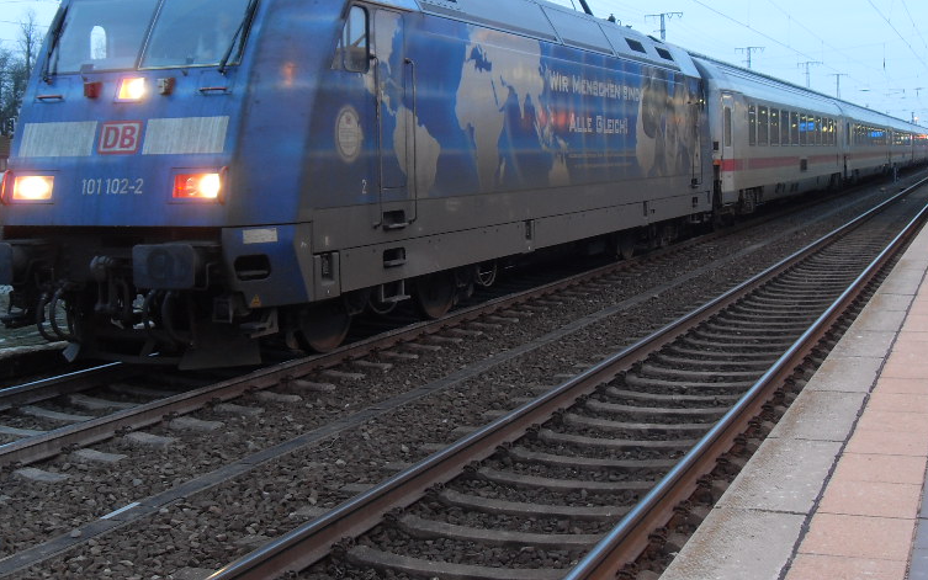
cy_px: 156
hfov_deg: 41.0
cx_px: 508
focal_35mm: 49
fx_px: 1240
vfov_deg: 26.1
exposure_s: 1/8
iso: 80
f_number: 2.8
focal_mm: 6.3
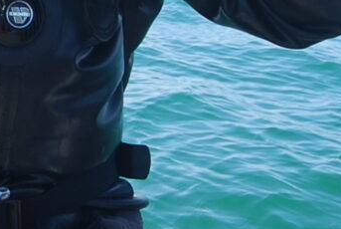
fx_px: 1063
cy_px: -47
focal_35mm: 112
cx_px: -46
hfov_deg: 17.5
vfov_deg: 12.0
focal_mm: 10
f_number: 6.3
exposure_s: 1/160
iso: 100
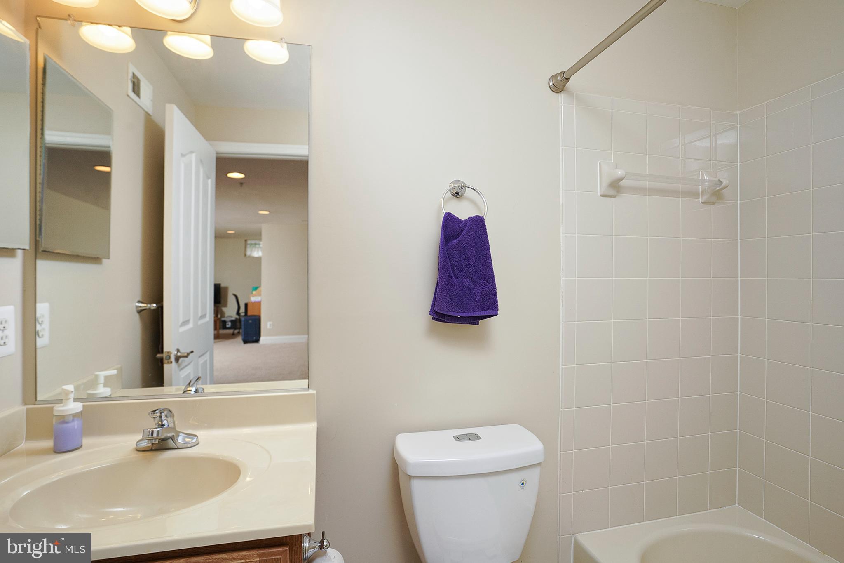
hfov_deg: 93.3
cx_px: 422
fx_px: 398
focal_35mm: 17
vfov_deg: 70.4
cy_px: 282
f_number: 8
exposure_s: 1/200
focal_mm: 17
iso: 320
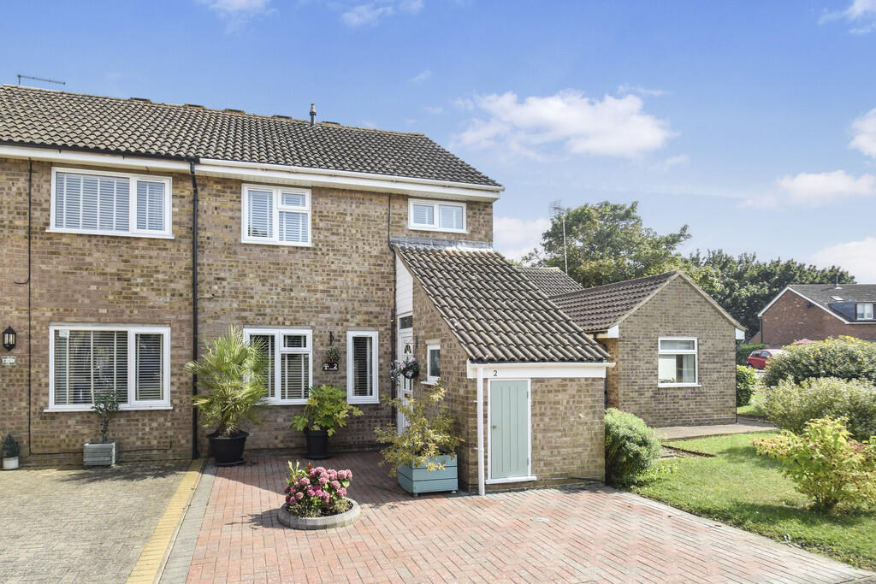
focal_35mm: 18
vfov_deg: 67.4
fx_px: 438
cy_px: 292
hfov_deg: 90.0
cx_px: 438
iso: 140
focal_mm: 12
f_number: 8
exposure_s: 1/250
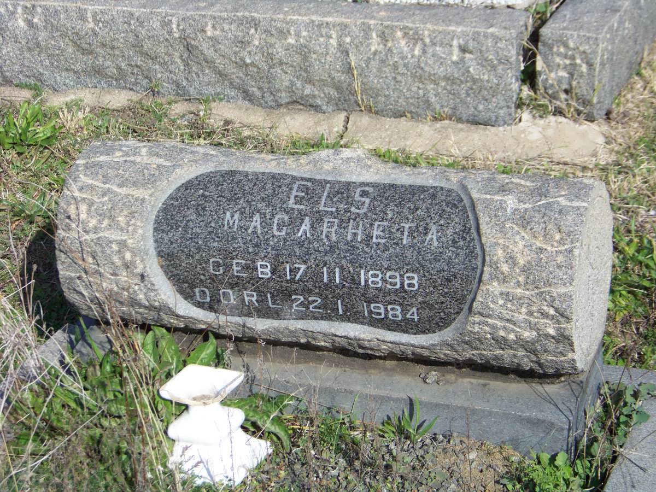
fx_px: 1819
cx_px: 328
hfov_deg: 20.4
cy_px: 246
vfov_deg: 15.4
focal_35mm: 96
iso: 64
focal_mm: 16.2
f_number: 3.2
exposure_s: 1/800
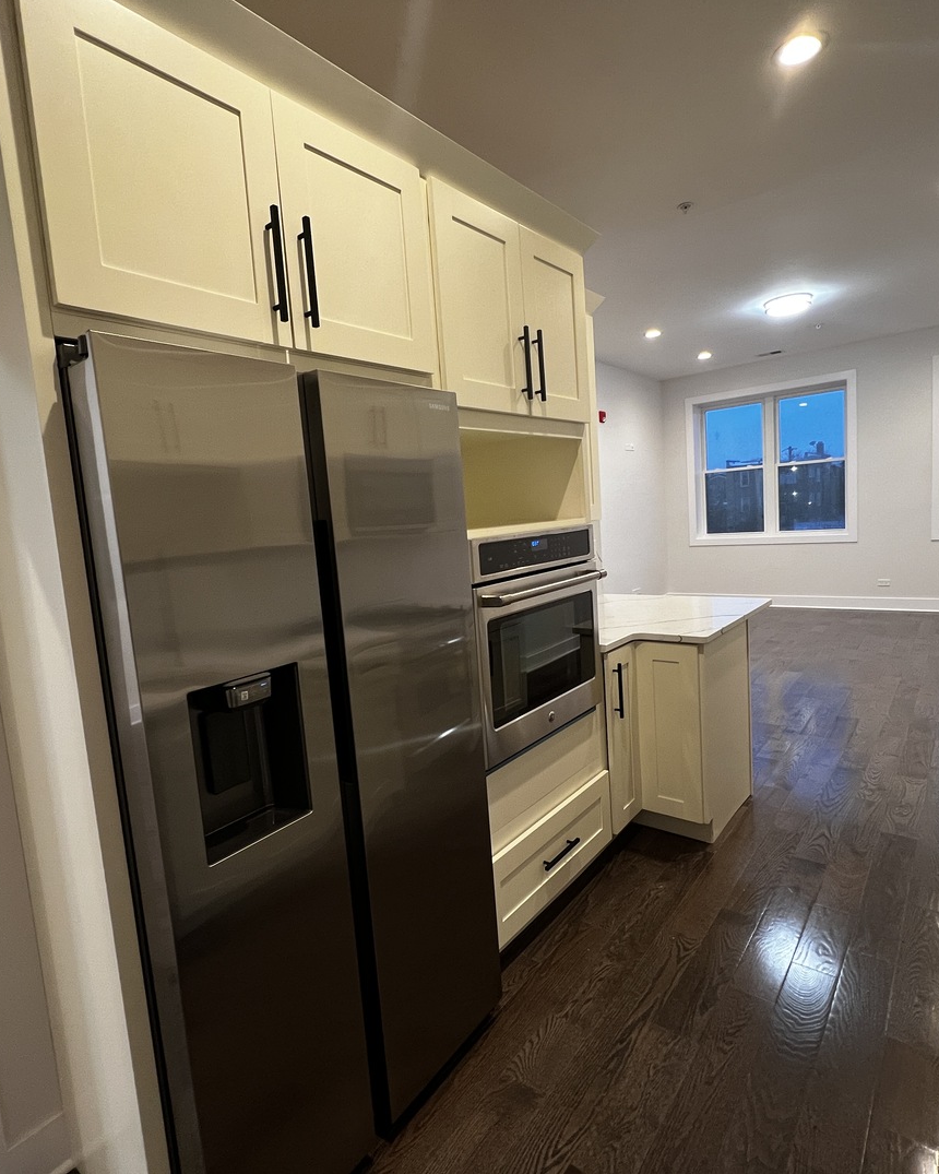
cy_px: 585
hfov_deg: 77.0
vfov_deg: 89.6
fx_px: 591
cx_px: 455
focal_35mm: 17
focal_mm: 1.57
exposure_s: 1/60
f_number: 1.8
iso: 320
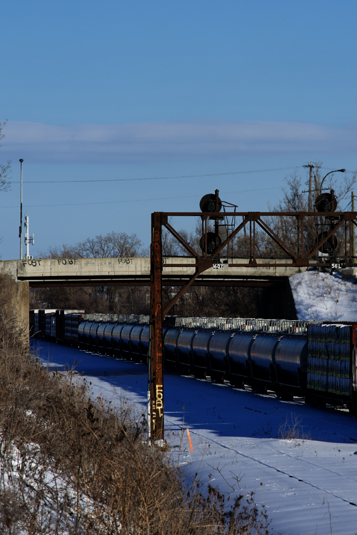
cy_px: 267
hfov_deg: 6.1
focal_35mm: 226
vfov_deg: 9.1
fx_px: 3361
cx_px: 363
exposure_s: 1/800
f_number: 8
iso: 200
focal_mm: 150
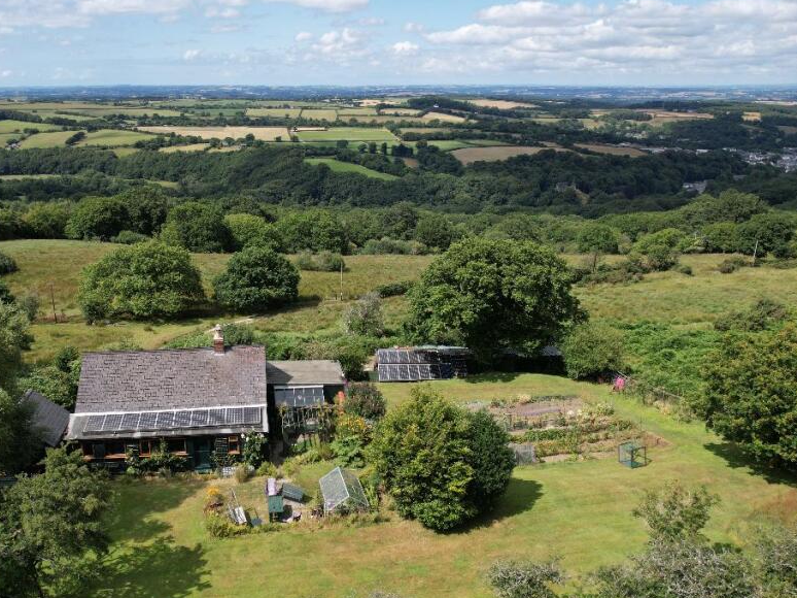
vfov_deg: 49.7
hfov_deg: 62.9
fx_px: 644
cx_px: 318
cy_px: 303
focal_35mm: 28
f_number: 2.8
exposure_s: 1/2000
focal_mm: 8.38
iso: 120
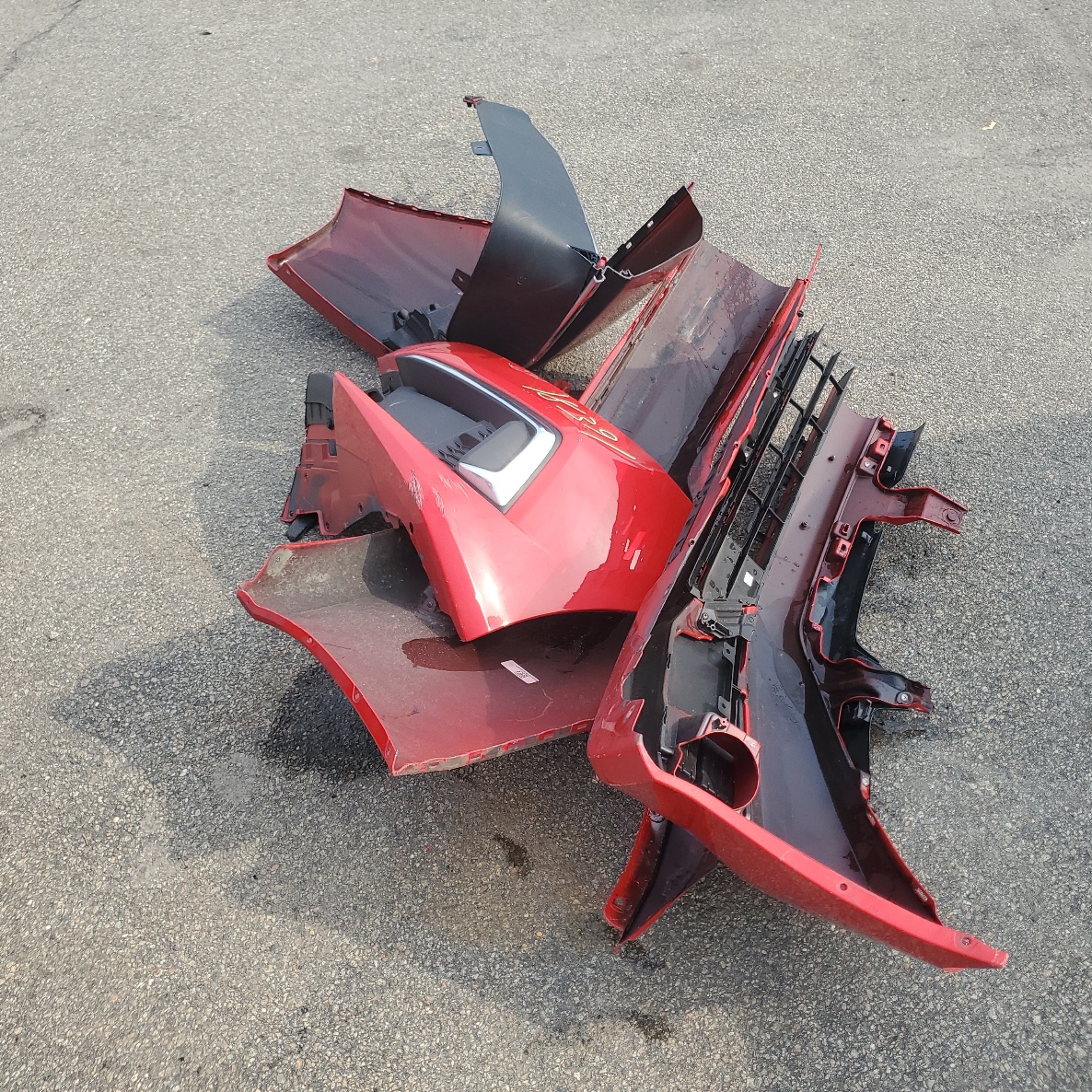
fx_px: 1106
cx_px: 632
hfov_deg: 52.3
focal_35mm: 31
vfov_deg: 52.5
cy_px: 545
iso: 50
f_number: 1.5
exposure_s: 1/909
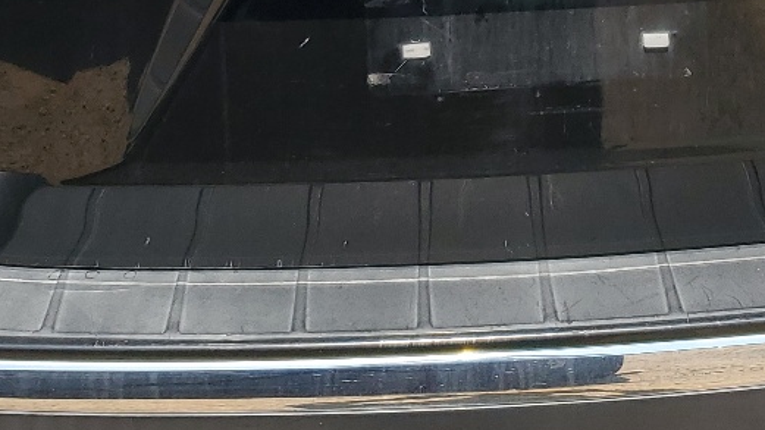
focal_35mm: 87
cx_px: 479
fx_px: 1765
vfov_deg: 13.1
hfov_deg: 24.4
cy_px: -219
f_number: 1.5
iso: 50
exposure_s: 1/2500
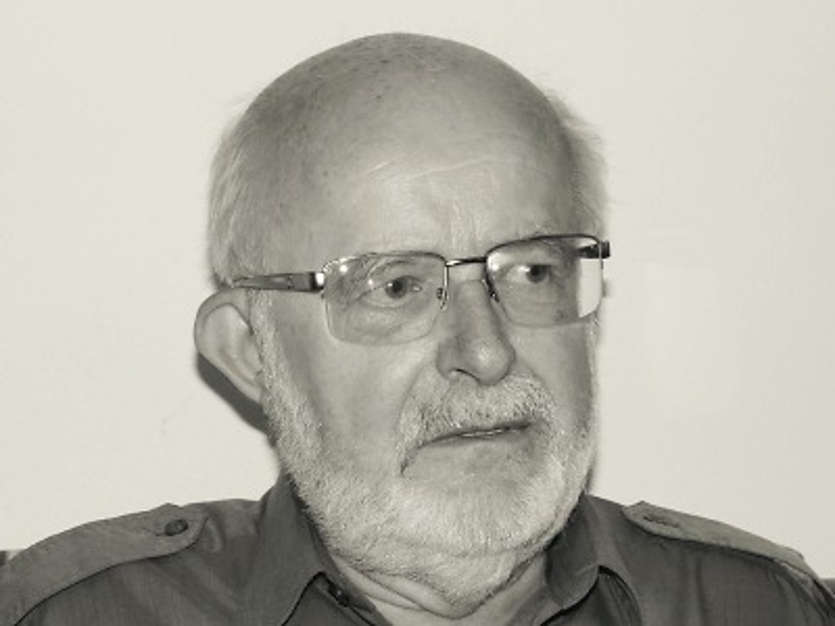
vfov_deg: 17.0
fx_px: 2099
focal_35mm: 87
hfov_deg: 22.5
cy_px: 313
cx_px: 418
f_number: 4
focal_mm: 15.54
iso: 100
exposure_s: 1/80
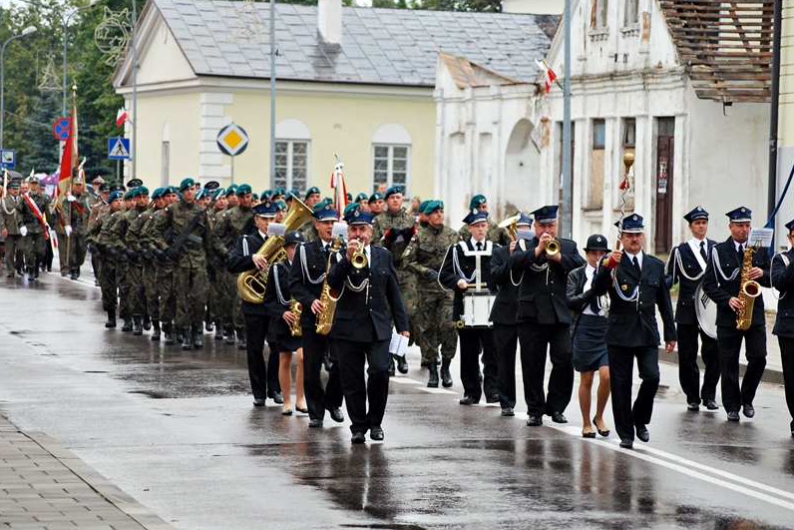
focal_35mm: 169
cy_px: 264
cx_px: 396
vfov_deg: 8.1
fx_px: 3728
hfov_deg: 12.2
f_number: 4.8
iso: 400
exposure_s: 1/250
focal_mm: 112
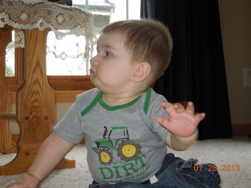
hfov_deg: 31.7
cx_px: 126
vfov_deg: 24.0
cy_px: 94
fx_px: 442
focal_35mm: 61
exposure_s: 1/40
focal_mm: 11
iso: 200
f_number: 4.3
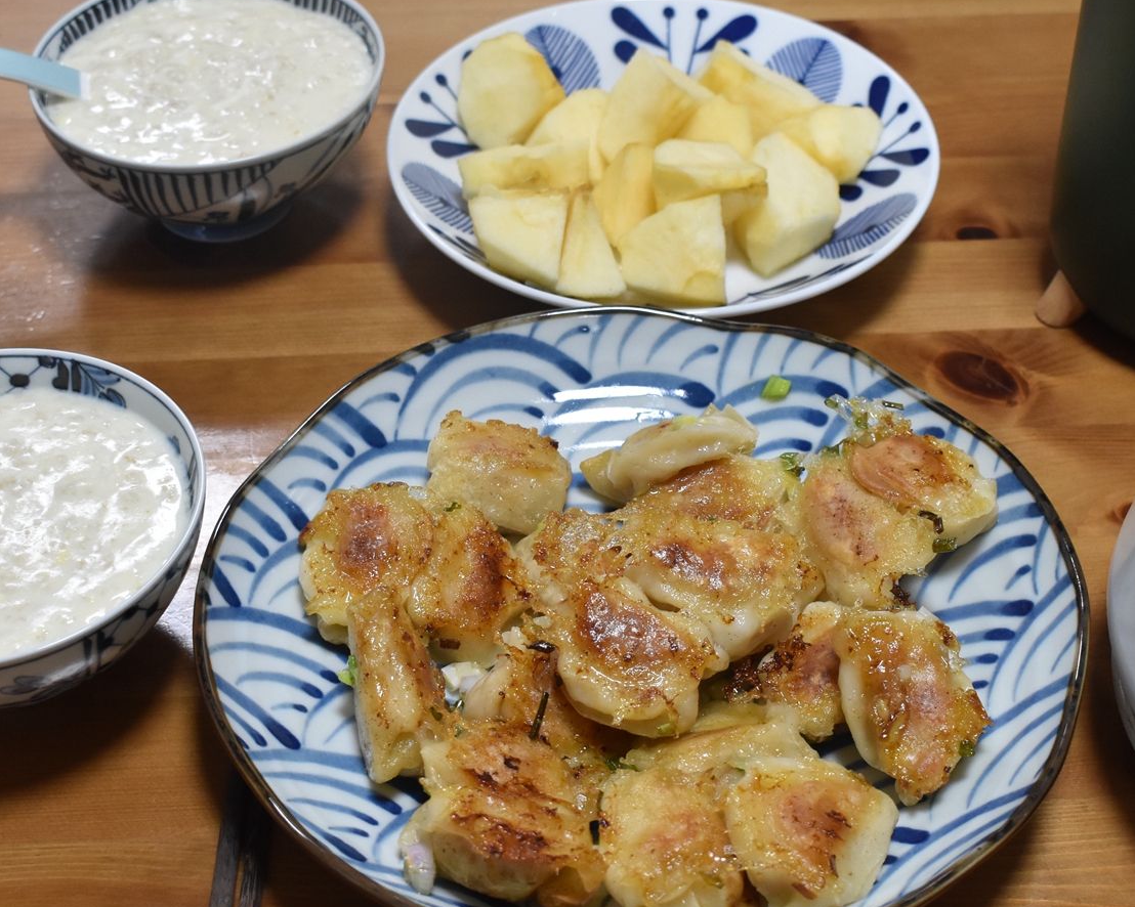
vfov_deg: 24.7
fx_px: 2074
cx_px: 511
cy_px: 486
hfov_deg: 30.6
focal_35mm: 62
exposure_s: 1/40
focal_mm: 27
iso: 1250
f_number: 5
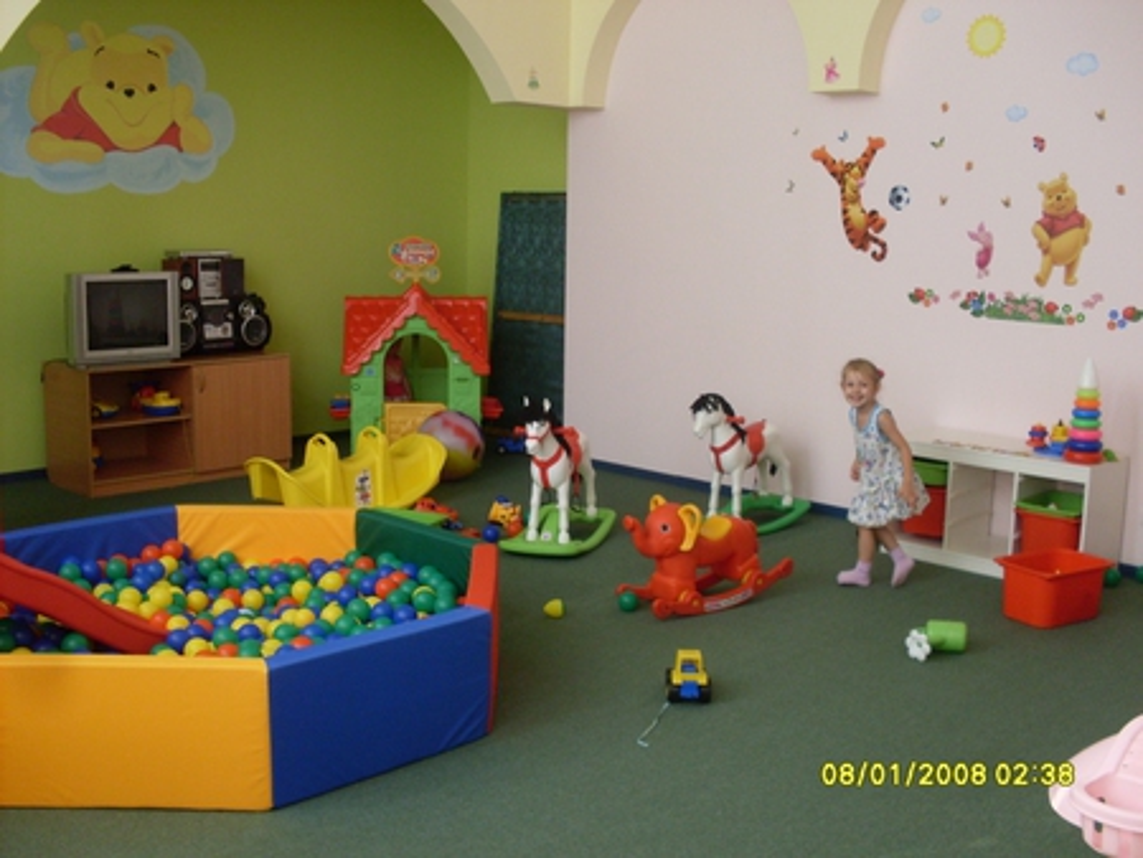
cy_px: 429
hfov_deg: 49.0
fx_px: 1255
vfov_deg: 37.8
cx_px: 572
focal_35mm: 38
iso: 100
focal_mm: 6.3
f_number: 2.8
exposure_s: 1/60
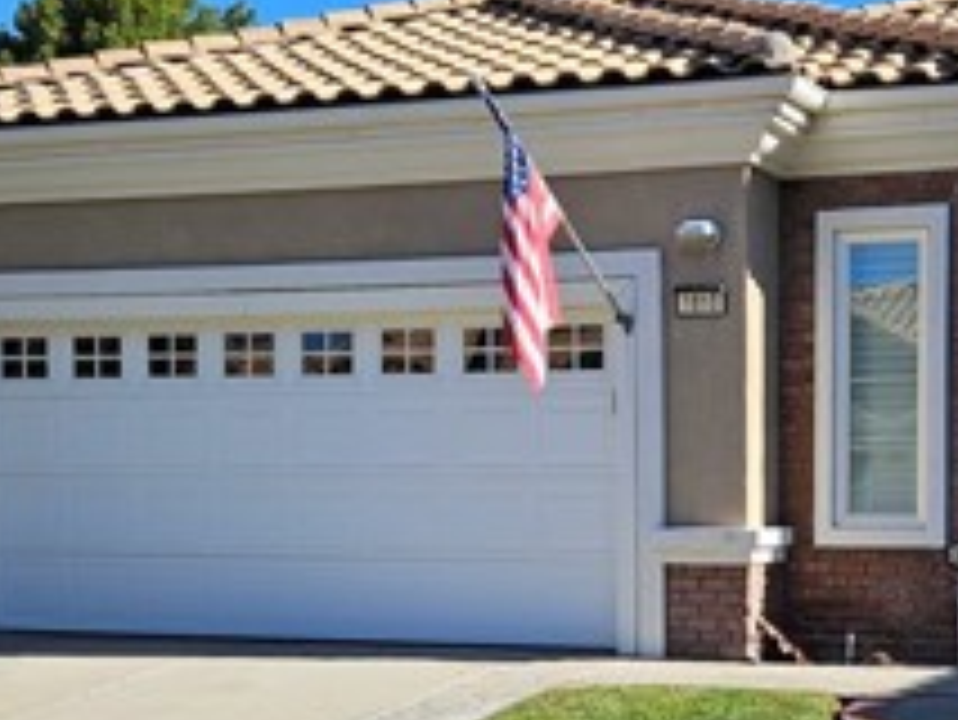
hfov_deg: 27.4
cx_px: 810
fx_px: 1911
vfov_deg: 21.0
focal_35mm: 69
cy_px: 594
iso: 25
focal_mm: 5.4
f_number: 1.8
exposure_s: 1/1505
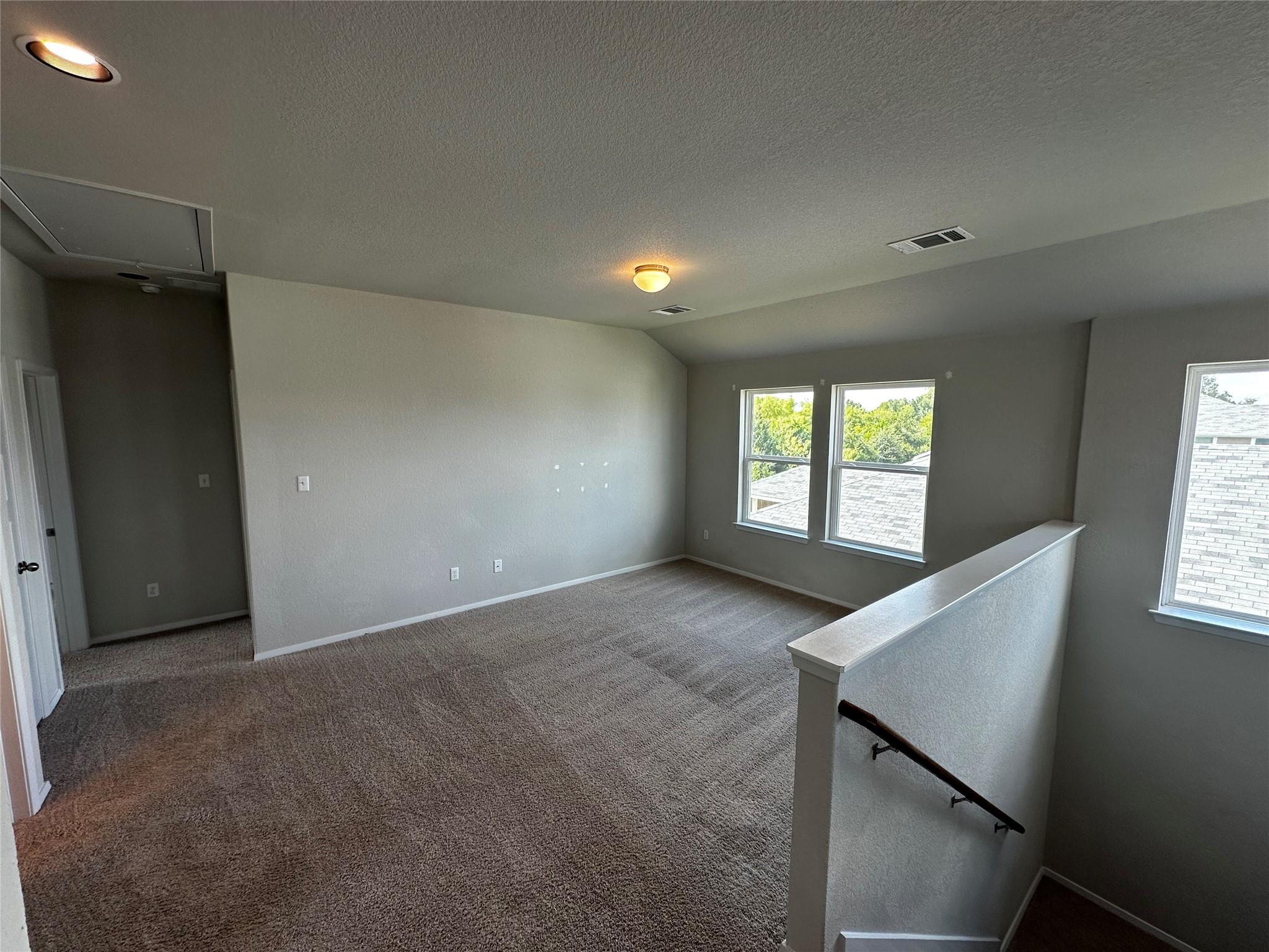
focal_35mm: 14
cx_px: 634
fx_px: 513
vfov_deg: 85.7
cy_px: 476
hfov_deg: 102.1
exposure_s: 1/120
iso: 50
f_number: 2.2
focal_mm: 2.22
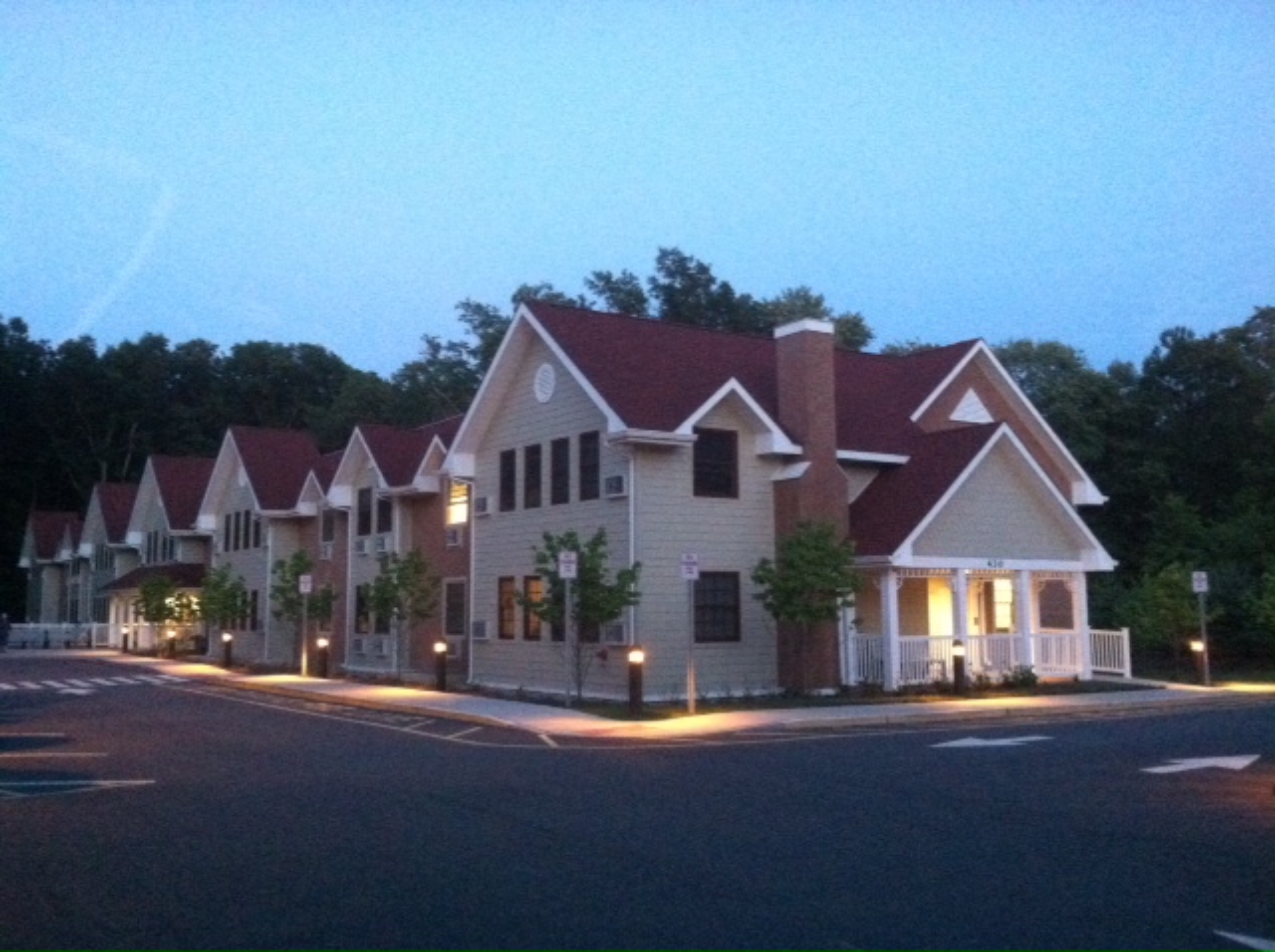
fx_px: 1287
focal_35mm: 35
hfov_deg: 52.7
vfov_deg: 40.6
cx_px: 638
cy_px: 476
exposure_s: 1/15
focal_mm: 3.85
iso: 1000
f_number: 2.8
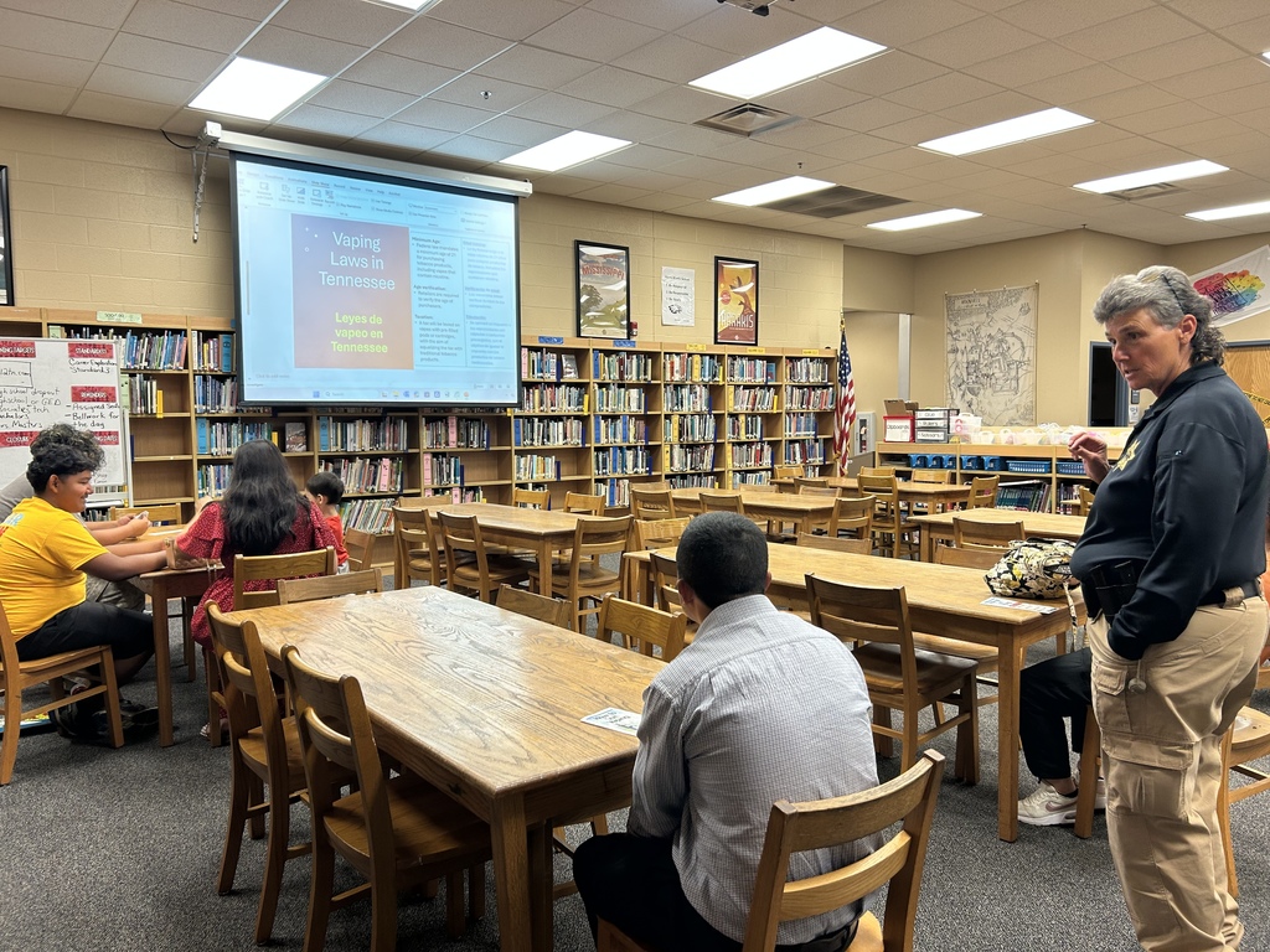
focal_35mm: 26
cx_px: 635
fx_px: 954
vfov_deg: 53.1
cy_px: 476
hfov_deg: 67.3
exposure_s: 1/60
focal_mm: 5.7
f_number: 1.5
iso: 80
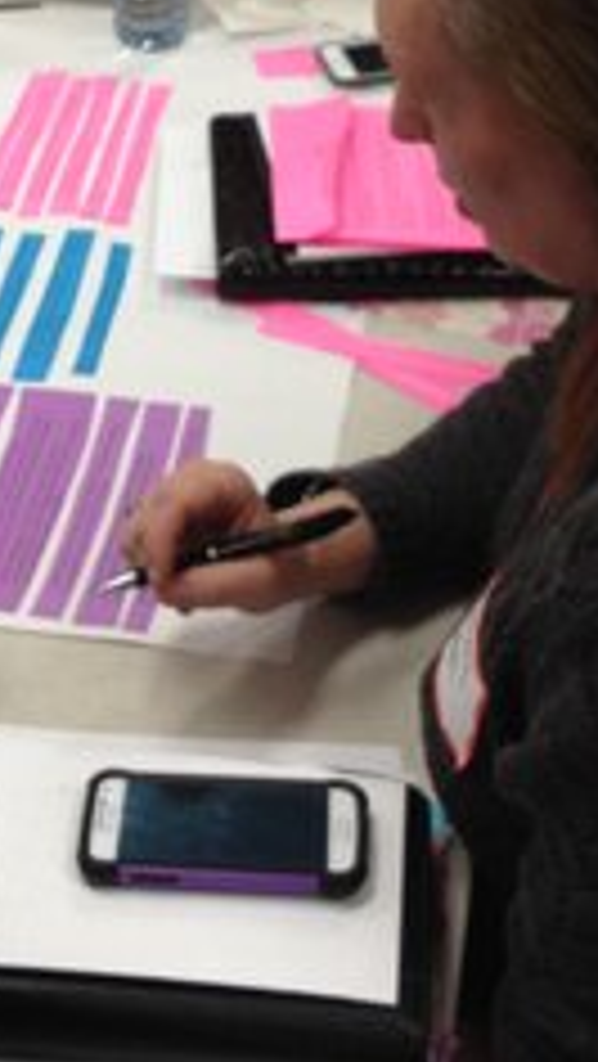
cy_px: 254
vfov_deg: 24.4
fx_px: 2421
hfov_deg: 14.0
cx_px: 148
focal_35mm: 86
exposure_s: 1/40
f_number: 2.4
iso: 50
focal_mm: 4.28
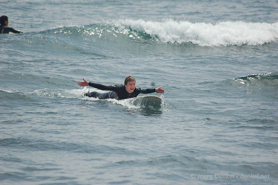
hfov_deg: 4.6
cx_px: 139
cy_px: 92
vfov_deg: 3.1
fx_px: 3473
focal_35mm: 450
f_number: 6
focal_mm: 300
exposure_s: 1/2000
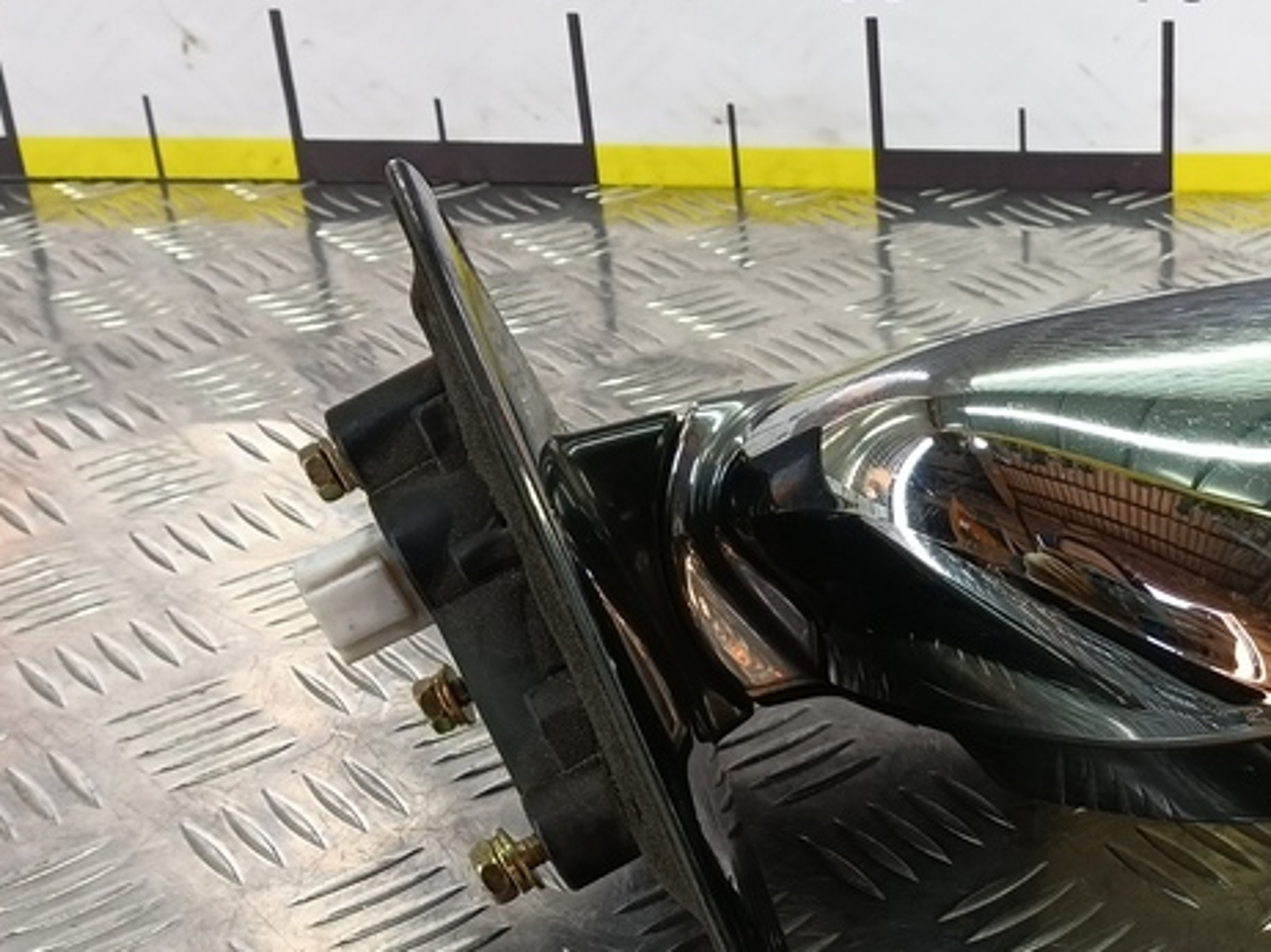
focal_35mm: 51
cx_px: 1153
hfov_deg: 35.2
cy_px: 589
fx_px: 1872
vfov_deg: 28.4
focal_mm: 4.11
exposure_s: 1/100
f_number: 1.6
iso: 149
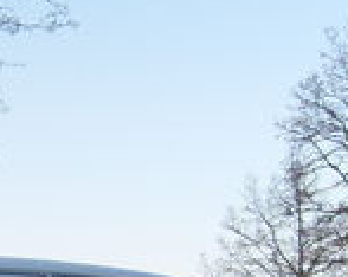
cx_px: -194
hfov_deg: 12.3
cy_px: 462
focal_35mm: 149
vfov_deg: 9.9
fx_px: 1532
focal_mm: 5.8
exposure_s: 1/180
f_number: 2.8
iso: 80
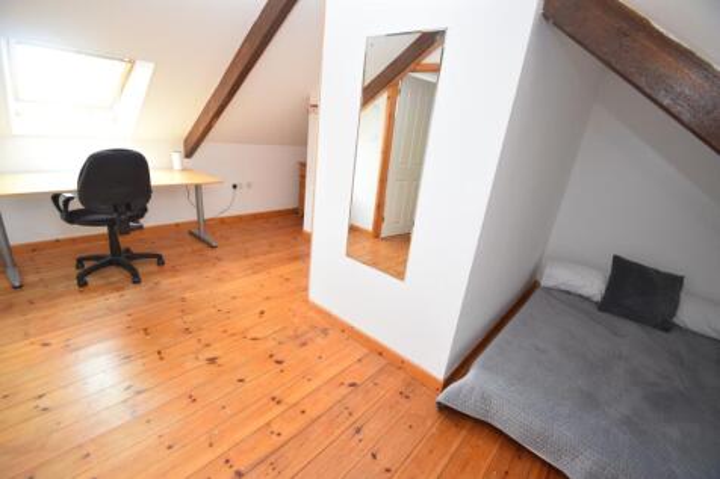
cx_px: 360
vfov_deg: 77.3
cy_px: 240
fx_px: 300
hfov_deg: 100.4
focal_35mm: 15
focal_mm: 10
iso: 800
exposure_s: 1/100
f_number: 5
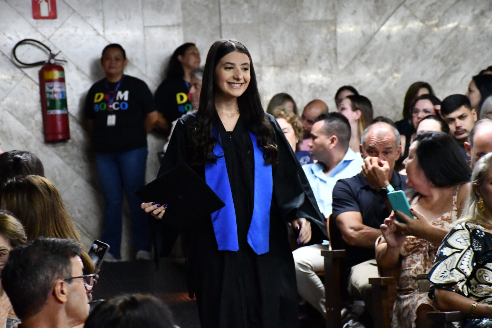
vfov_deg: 9.8
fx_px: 1913
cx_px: 231
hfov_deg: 14.7
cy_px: 176
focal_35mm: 140
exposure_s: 1/80
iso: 12800
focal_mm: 85
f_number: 5.3
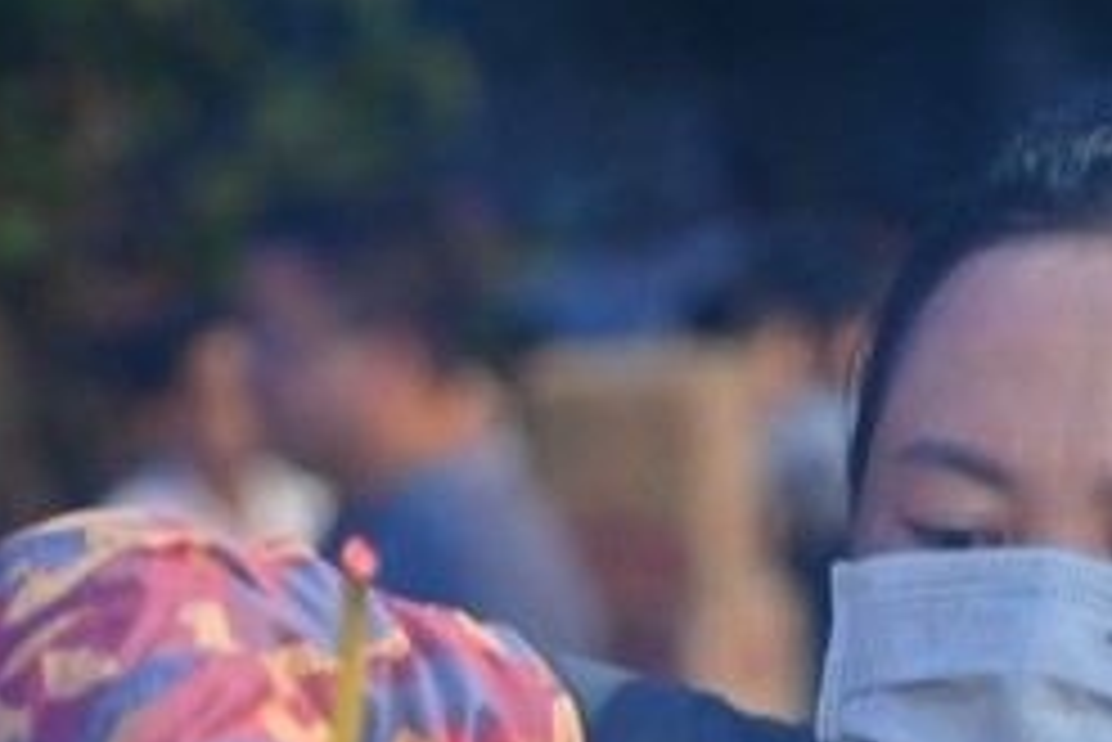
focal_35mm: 276
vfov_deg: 5.0
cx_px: 720
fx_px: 8530
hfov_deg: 7.5
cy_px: 893
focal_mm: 105
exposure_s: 1/50
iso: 2000
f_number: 4
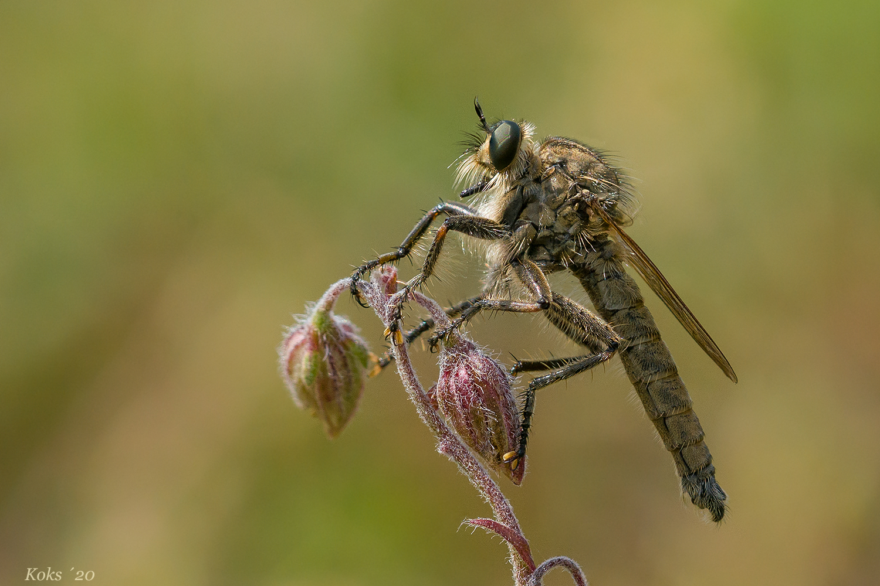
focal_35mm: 200
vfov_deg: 6.9
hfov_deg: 10.3
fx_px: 4889
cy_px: 293
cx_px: 440
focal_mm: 200
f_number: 8
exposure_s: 1/1250
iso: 640
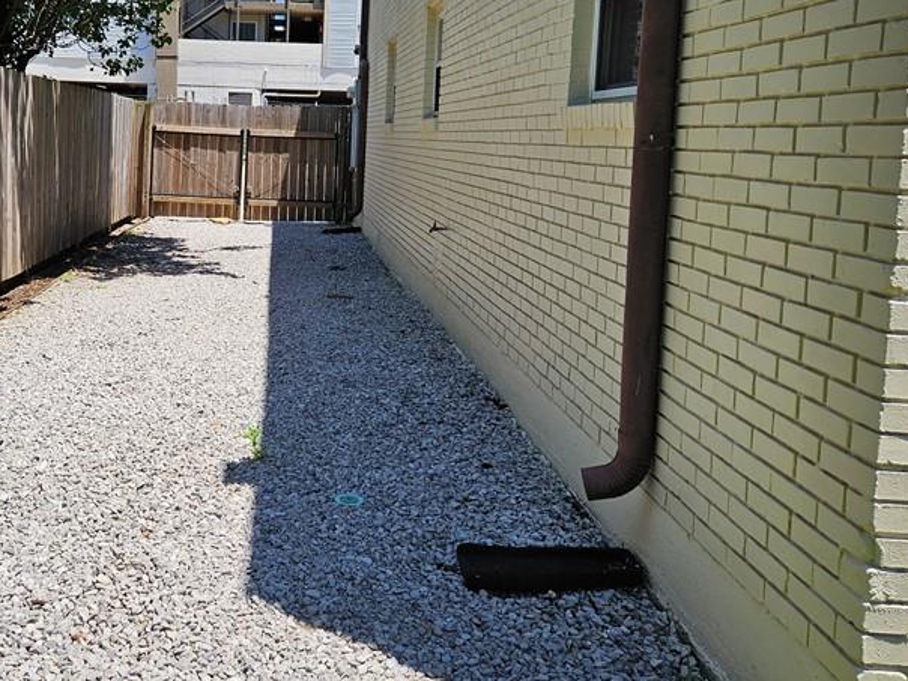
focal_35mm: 39
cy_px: 203
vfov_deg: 36.3
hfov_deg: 46.2
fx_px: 1023
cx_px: 229
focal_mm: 5.4
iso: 32
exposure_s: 1/1709
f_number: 1.8
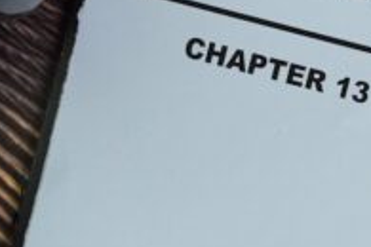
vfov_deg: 8.3
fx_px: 1707
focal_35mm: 166
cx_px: 304
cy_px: 58
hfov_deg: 12.3
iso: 800
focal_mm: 21
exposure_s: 1/50
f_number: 6.3
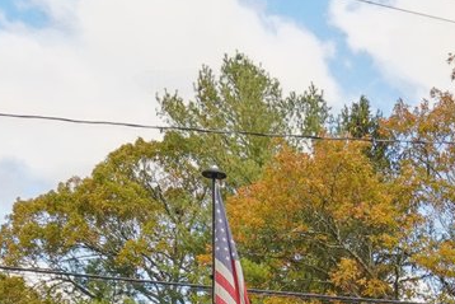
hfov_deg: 22.6
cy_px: 537
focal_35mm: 80
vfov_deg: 15.0
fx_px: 1011
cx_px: 592
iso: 400
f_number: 8
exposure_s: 1/250
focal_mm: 14
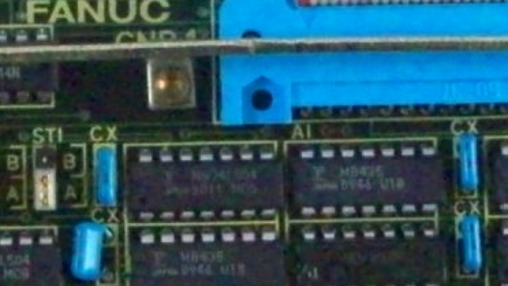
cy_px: 29
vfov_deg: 5.9
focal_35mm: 204
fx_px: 2747
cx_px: 269
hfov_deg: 10.6
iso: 626
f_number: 2.8
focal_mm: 5.7
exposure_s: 1/64
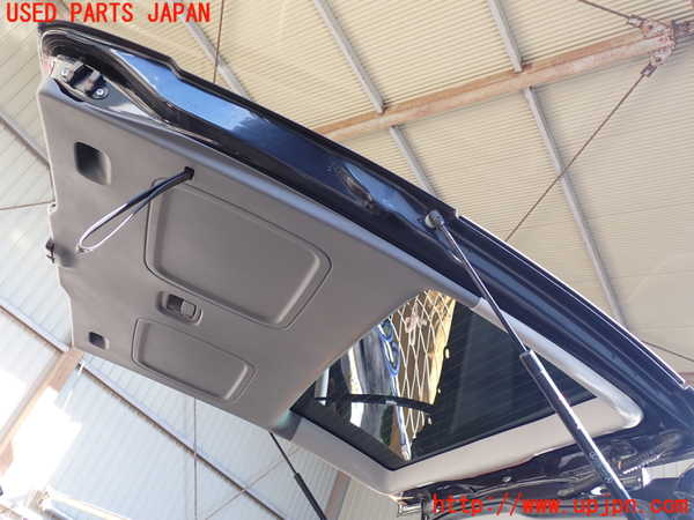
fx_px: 601
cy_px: 260
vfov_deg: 46.8
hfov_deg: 60.0
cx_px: 347
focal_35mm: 30
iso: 100
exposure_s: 1/60
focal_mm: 5.4
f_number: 3.2
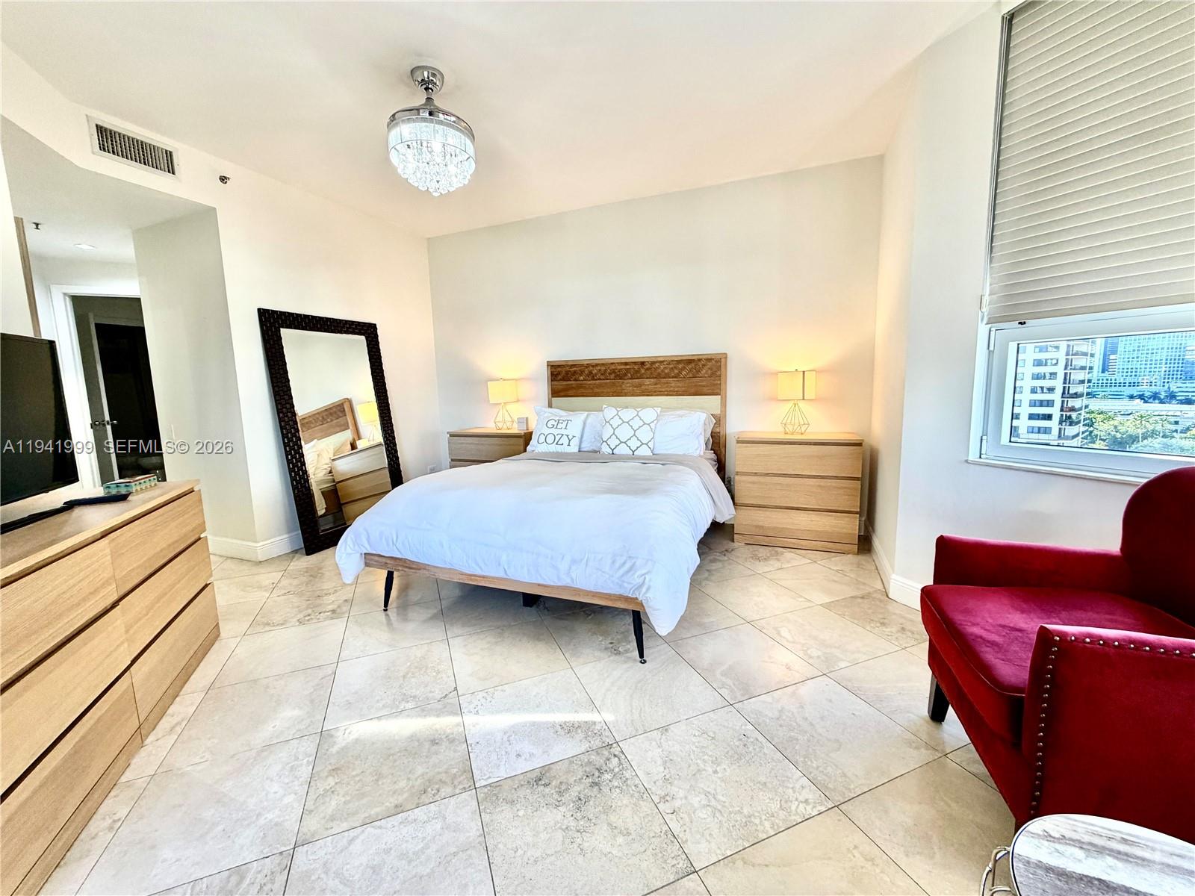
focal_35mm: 14
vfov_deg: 85.7
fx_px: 483
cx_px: 598
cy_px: 448
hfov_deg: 102.1
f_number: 2.2
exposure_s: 1/120
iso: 160
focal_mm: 2.22
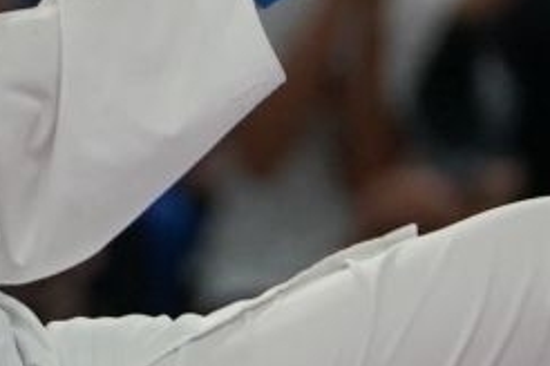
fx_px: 21112
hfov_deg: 1.5
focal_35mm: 1382
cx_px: 172
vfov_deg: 1.0
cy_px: 187
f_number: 2.8
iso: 1250
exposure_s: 1/1000
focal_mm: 126
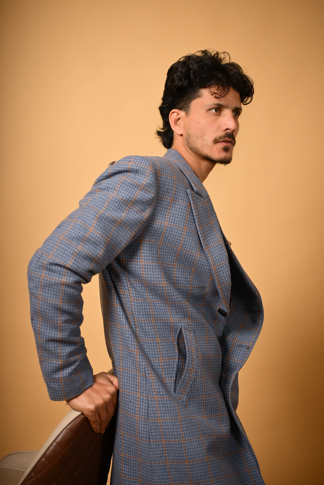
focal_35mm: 50
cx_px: 162
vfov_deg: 39.6
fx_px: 675
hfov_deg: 27.0
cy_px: 242
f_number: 2.2
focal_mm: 50
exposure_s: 1/1000
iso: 160
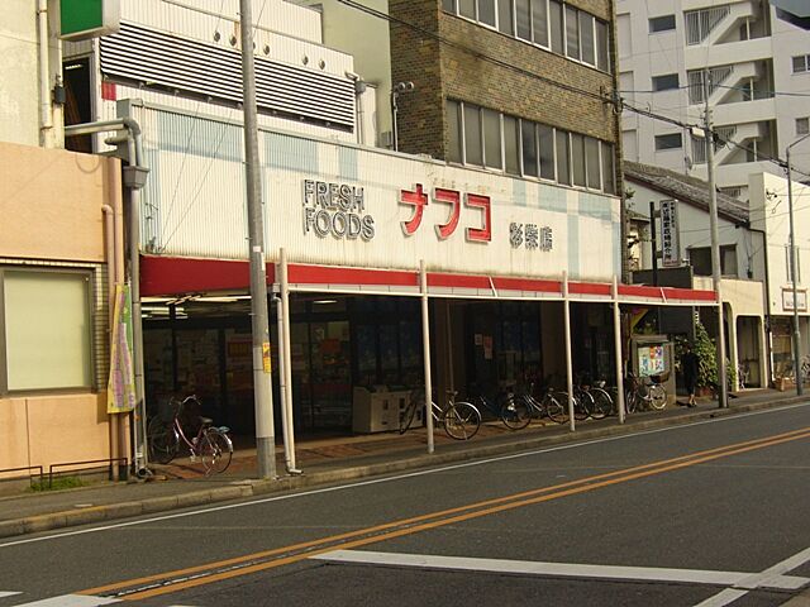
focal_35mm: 63
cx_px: 405
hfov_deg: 30.7
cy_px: 304
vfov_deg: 23.3
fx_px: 1474
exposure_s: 1/200
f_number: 7.5
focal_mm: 10.4
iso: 80
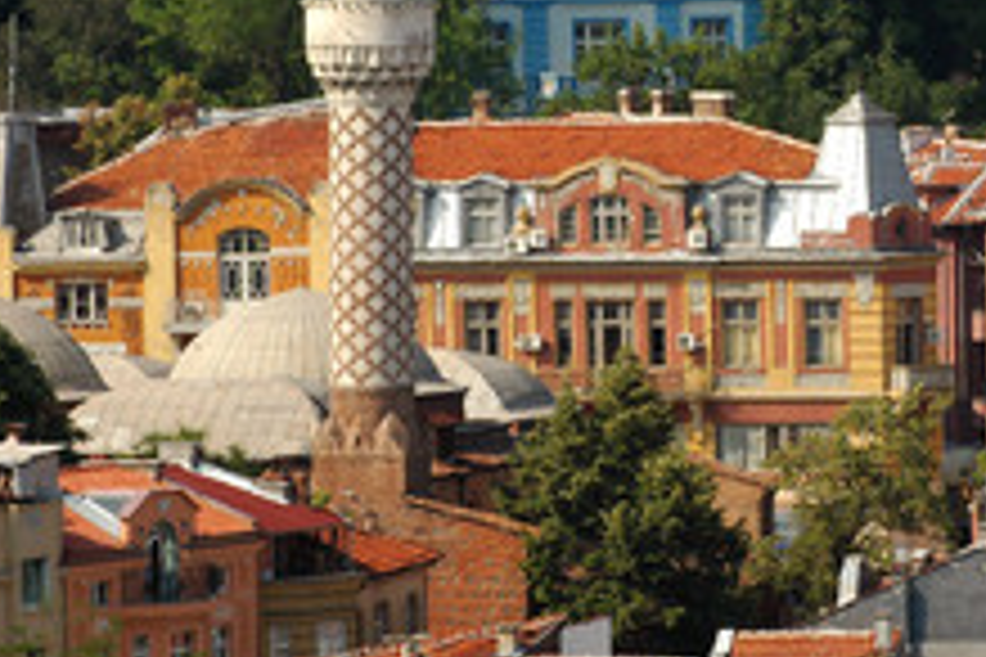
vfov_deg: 2.7
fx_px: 13829
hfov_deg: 4.1
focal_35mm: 505
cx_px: 804
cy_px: 171
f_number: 8
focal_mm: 175
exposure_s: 1/400
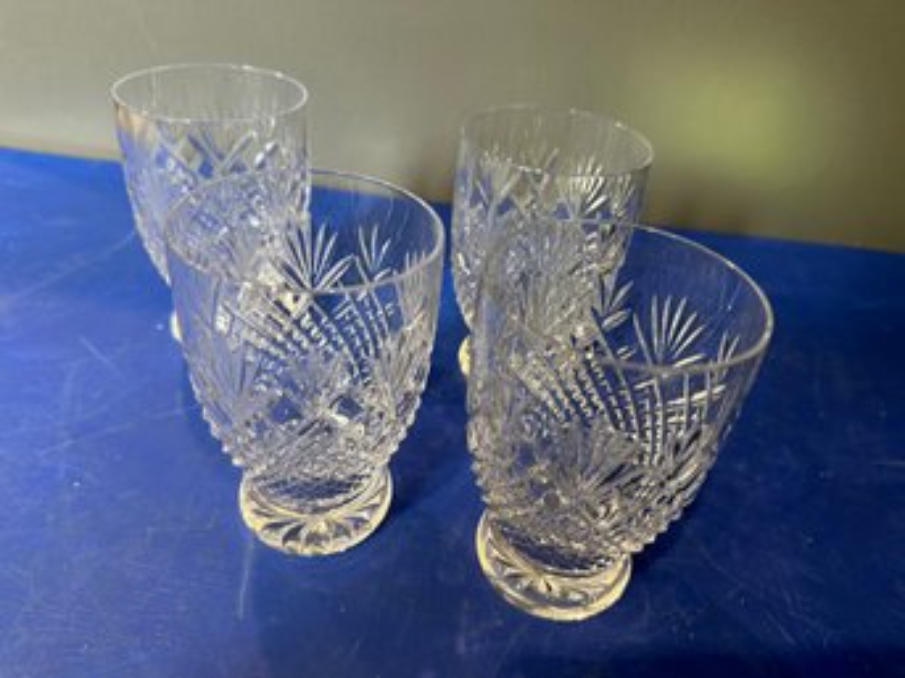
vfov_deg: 56.8
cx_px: 452
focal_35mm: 24
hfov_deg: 71.6
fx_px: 627
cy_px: 339
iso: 200
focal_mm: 6.86
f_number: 1.78
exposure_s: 1/60
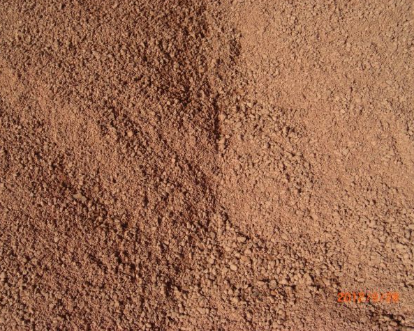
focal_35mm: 40
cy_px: 164
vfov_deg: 37.4
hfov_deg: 45.8
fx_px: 490
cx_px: 202
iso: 80
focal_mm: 7.9
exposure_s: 1/400
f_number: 8
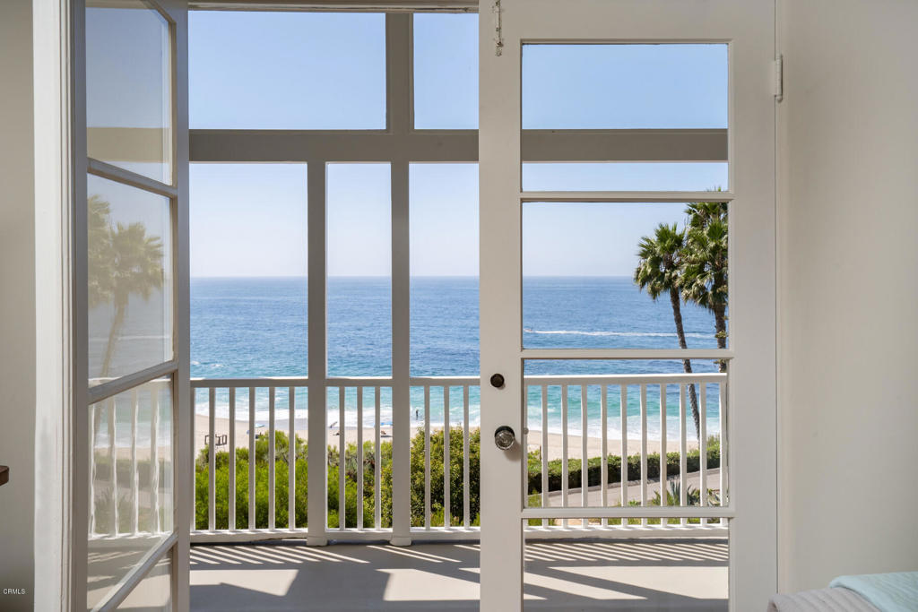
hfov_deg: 58.7
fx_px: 816
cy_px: 306
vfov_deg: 41.1
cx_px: 459
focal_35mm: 32
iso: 200
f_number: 14
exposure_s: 1/200
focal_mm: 32
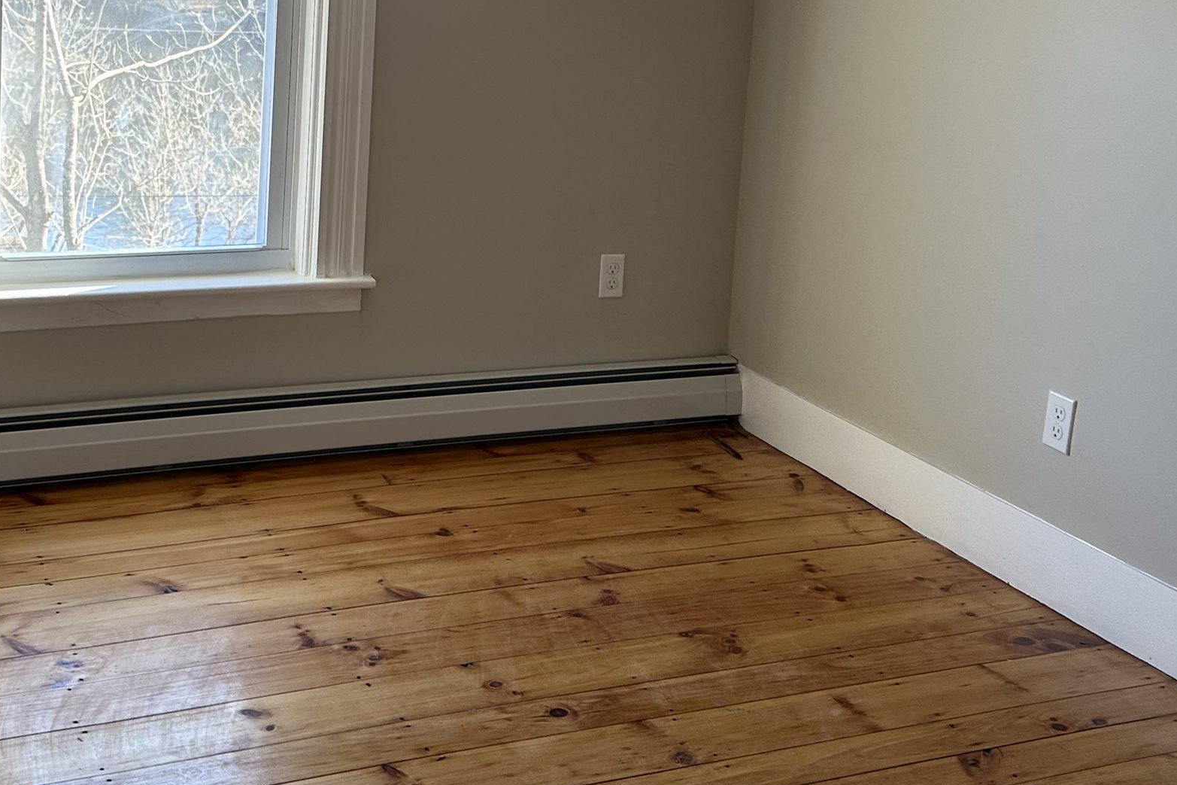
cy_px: 119
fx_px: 1602
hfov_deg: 40.1
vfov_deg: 26.8
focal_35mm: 49
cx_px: 441
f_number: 1.78
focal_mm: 6.86
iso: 125
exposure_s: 1/121
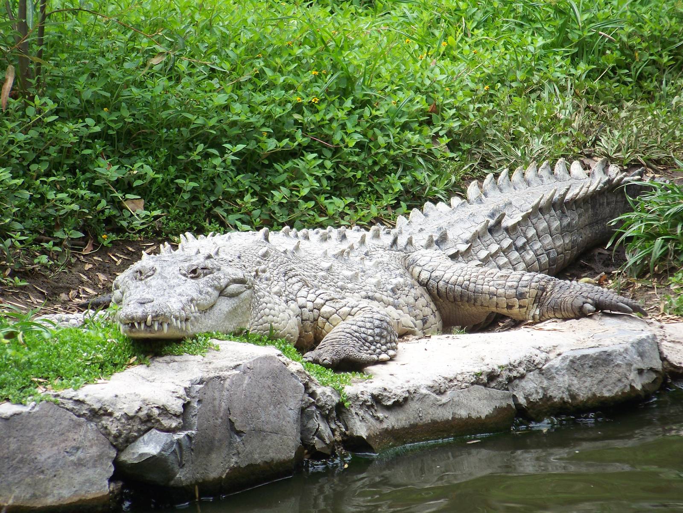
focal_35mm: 347
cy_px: 256
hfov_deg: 5.7
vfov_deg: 4.3
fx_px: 6847
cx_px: 342
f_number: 4.5
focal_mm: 57.7
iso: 64
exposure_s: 1/100
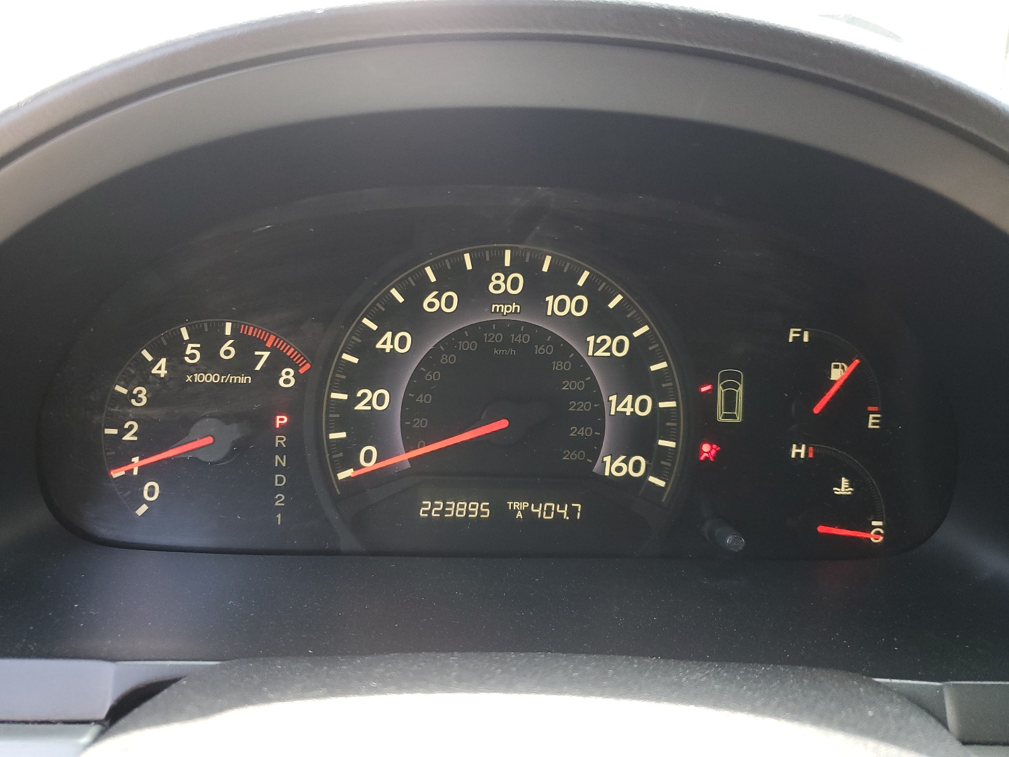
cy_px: 378
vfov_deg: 53.1
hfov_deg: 67.3
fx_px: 758
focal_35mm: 26
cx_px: 504
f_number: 1.5
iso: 83
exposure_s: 1/120
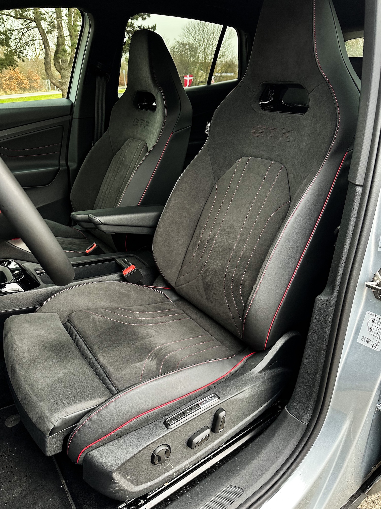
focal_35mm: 24
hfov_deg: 56.8
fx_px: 352
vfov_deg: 71.6
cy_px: 254
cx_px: 190
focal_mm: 6.86
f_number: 1.8
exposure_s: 1/105
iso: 250
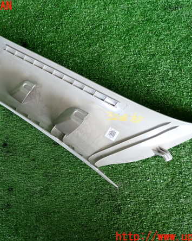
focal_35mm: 33
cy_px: 122
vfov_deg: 54.2
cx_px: 76
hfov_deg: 44.3
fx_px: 234
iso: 200
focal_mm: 4.5
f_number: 2
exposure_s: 1/80
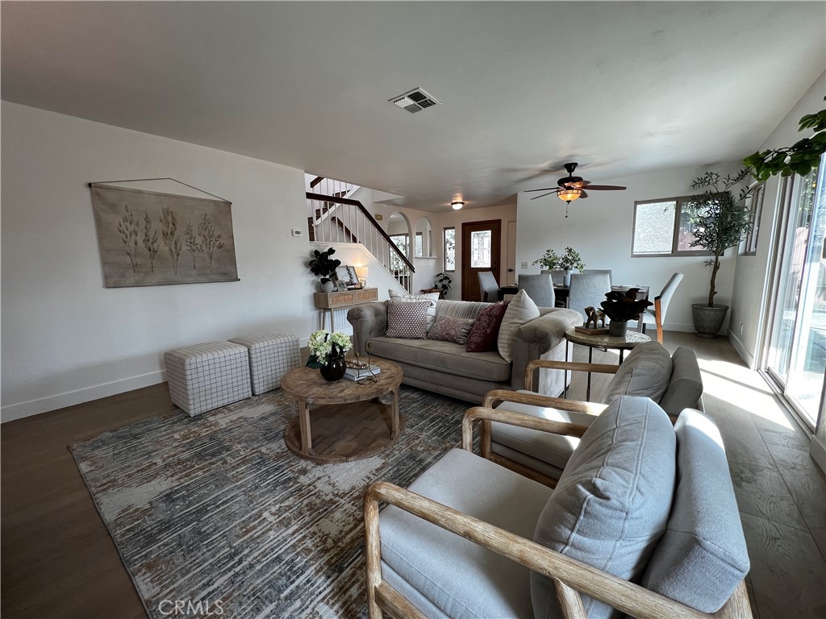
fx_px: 310
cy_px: 310
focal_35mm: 13
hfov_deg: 106.2
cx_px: 413
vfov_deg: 89.9
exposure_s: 1/120
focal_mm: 1.57
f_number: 1.8
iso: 100
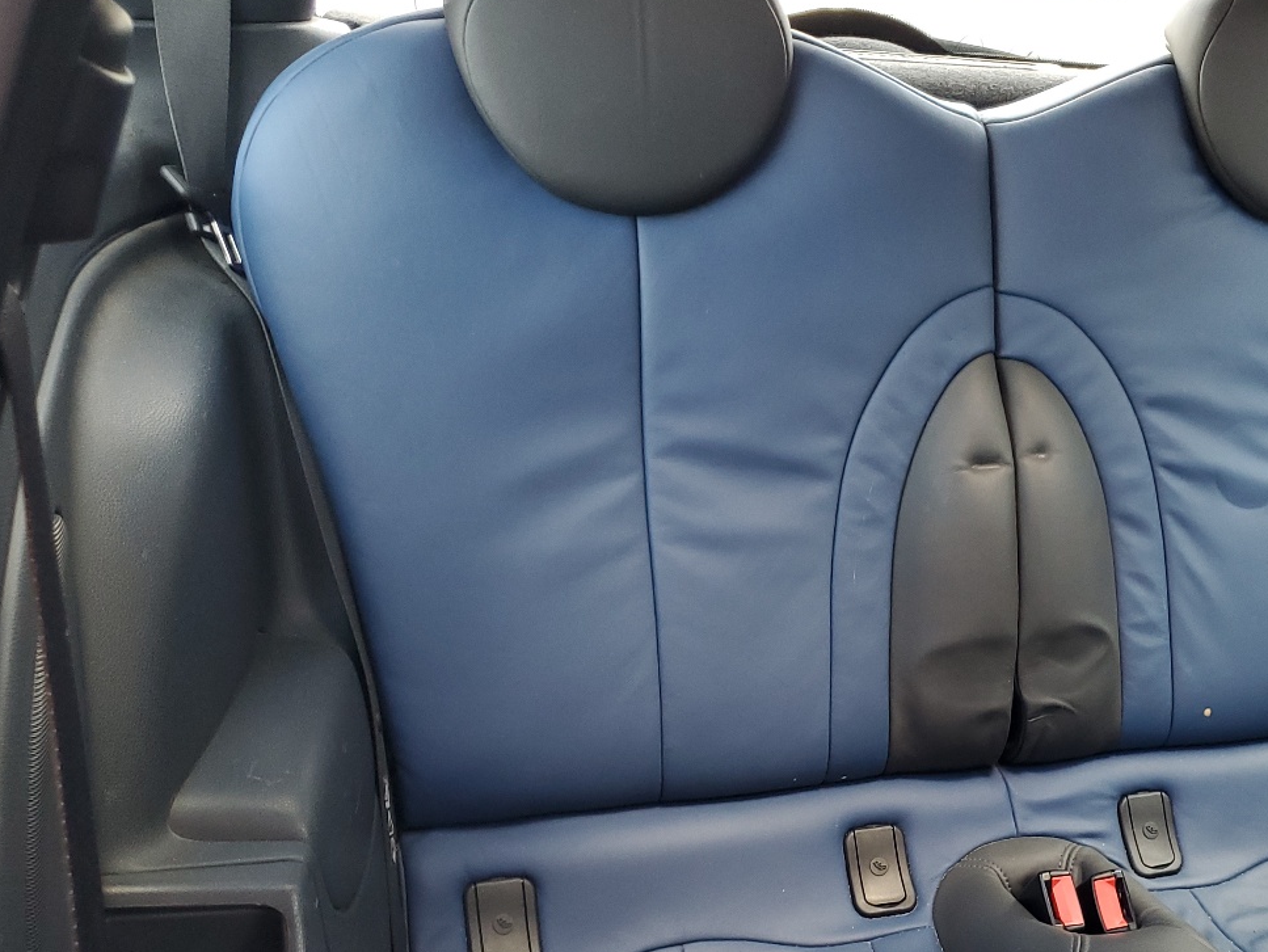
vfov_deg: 33.3
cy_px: 643
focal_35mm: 43
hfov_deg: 42.6
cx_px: 939
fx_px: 1576
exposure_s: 1/120
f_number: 1.5
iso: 89
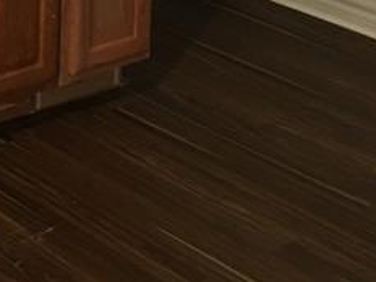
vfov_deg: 10.6
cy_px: -287
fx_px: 1390
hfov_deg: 14.4
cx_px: -178
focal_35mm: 128
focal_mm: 4.15
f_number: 2.2
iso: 80
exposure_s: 1/15
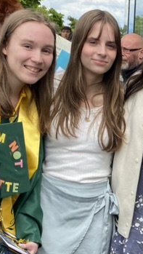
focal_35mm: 83
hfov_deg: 13.9
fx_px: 558
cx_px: 200
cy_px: 227
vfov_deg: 24.8
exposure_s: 1/845
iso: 32
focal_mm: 4.25
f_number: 1.8
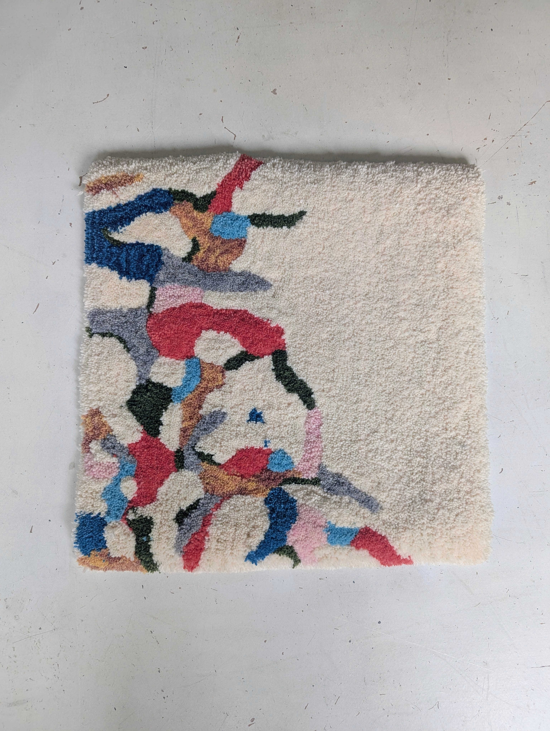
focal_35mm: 24
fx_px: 507
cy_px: 366
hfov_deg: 56.9
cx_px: 275
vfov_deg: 71.5
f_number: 1.68
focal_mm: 6.9
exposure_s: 1/23.8
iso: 66
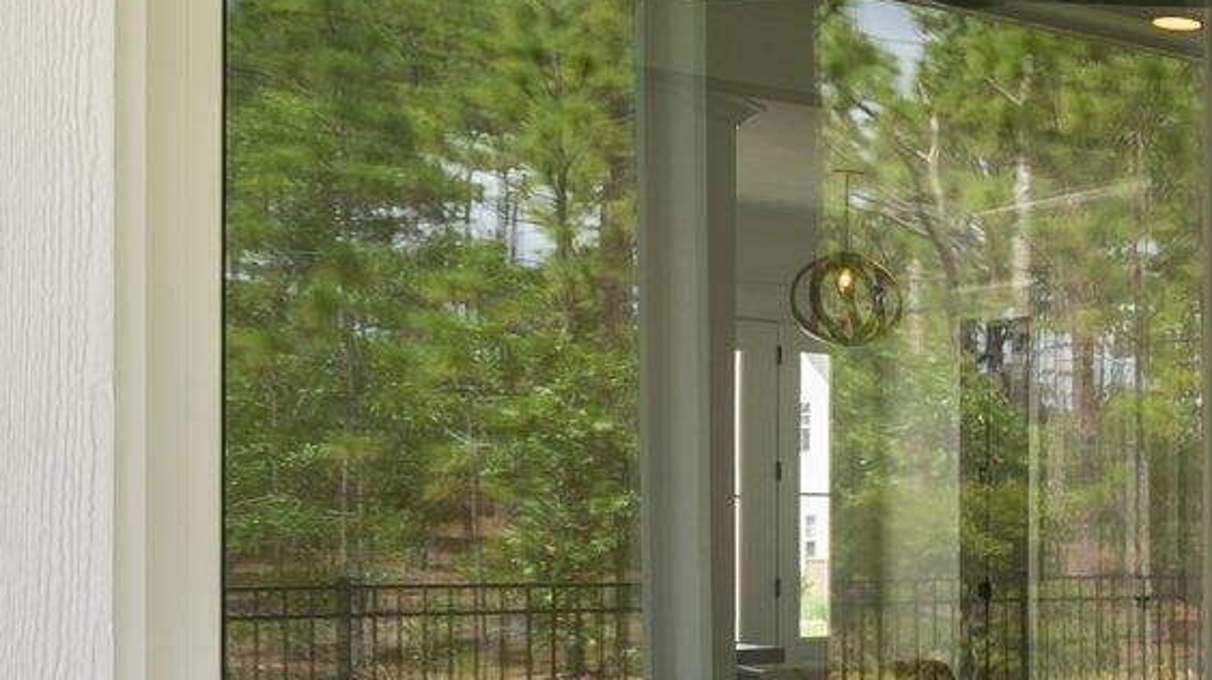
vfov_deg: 19.6
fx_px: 1959
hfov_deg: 23.7
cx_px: 2000
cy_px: 444
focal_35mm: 61
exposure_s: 1/250
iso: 200
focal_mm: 16
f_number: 4
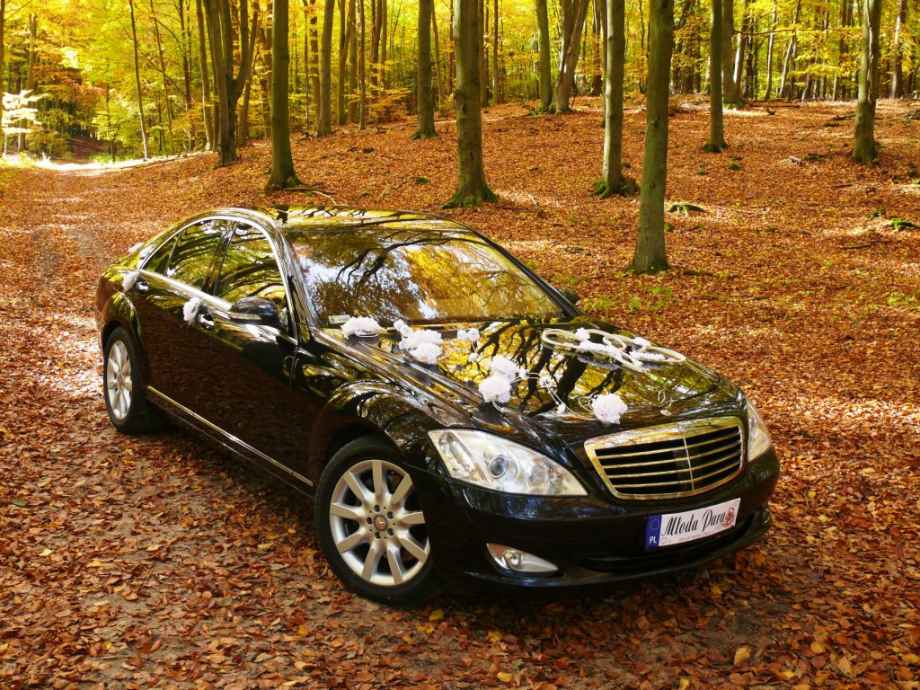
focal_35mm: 39
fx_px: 1037
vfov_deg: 36.8
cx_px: 460
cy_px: 345
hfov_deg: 47.9
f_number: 2.8
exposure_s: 1/50
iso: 100
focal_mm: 8.3
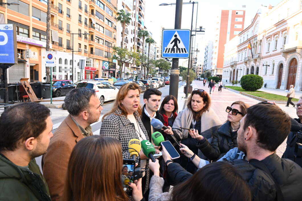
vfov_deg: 53.1
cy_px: 100
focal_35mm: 24
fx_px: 201
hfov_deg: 73.7
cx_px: 151
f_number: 6.3
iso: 500
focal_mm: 24
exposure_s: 1/160
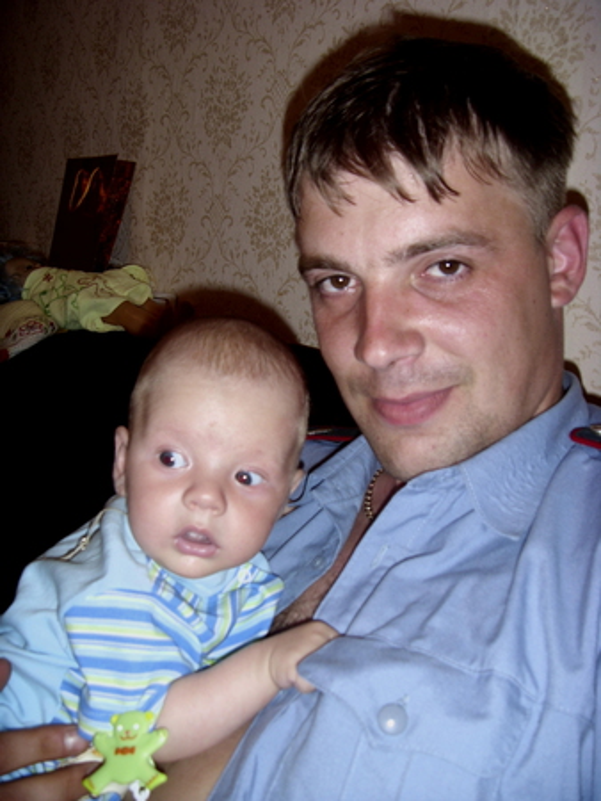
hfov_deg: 45.5
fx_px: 717
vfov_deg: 58.3
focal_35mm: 31
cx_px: 300
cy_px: 400
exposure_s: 1/30
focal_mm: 6.3
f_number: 3.5
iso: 50
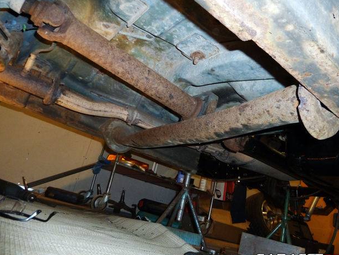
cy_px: 130
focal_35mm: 26
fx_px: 255
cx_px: 173
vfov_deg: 53.1
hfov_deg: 67.3
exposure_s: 1/30
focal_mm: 4.1
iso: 320
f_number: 3.3
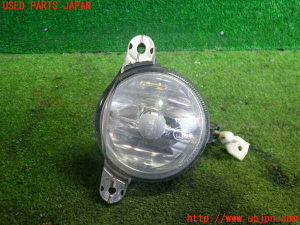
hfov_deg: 60.0
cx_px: 150
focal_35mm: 30
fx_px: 260
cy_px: 112
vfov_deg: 46.8
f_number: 2.3
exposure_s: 1/30
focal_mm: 5.4
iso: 320
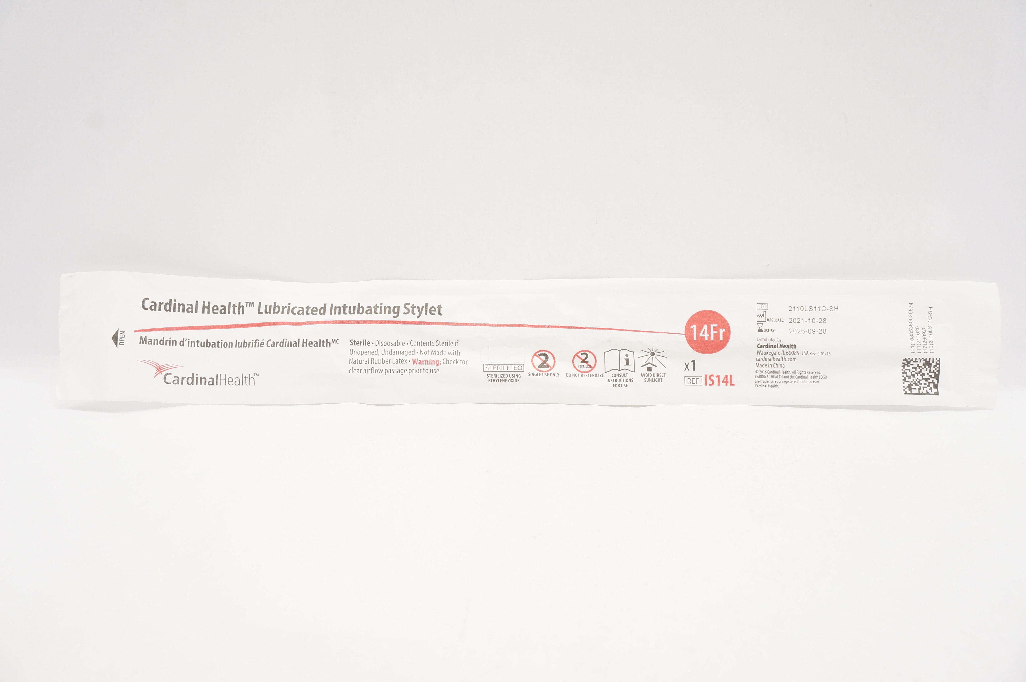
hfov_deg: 67.4
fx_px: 769
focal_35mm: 27
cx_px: 513
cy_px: 341
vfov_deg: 47.8
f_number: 8
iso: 400
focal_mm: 18
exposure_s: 1/30
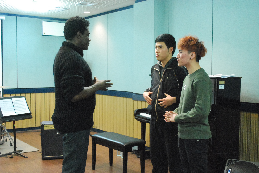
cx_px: 130
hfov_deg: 43.6
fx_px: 324
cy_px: 86
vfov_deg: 29.9
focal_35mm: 45
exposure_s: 1/30
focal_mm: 30
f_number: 4.8
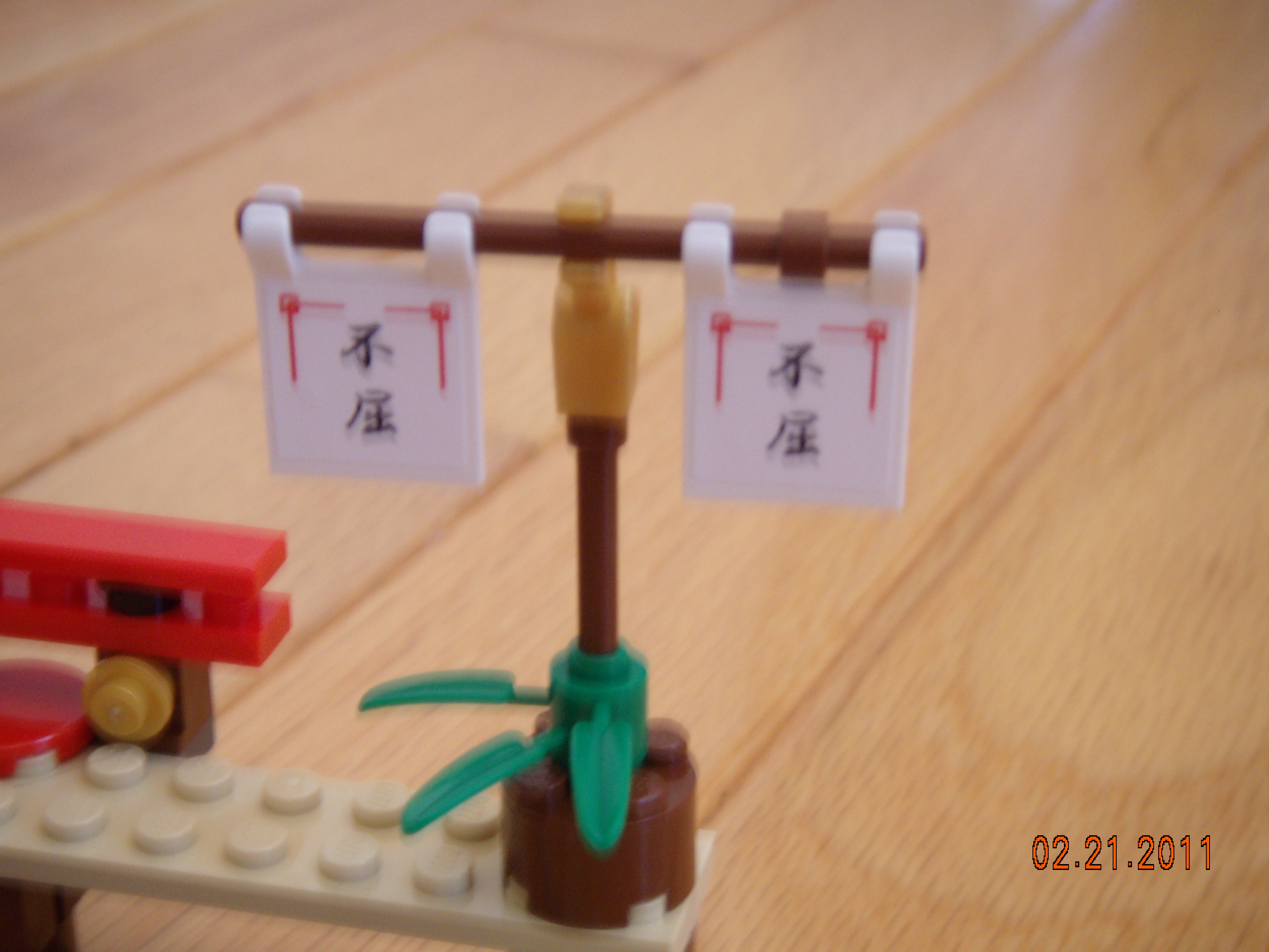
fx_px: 2420
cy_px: 476
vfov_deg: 22.3
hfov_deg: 29.4
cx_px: 634
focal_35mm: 66
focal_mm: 11
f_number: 3.9
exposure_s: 1/5.64
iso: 100
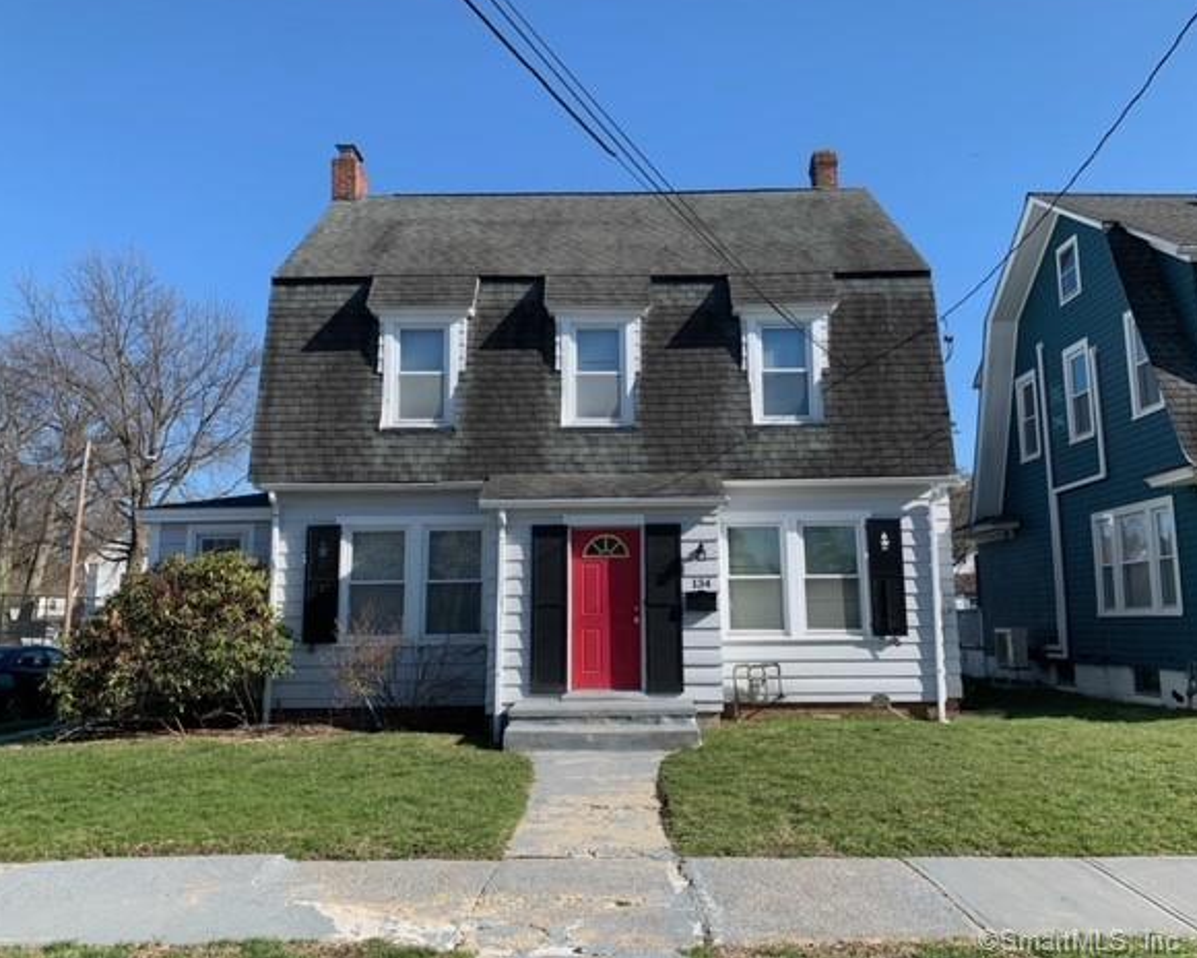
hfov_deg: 62.2
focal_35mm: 28
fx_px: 992
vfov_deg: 51.5
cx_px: 615
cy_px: 465
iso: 25
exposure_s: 1/1387
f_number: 1.8
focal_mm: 4.25
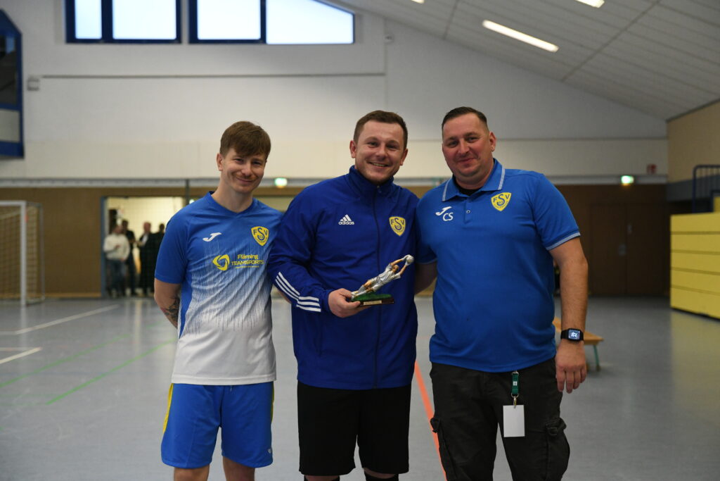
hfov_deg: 38.2
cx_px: 360
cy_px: 240
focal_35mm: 52
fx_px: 1040
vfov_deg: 26.0
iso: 5000
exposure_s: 1/800
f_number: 2.8
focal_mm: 52
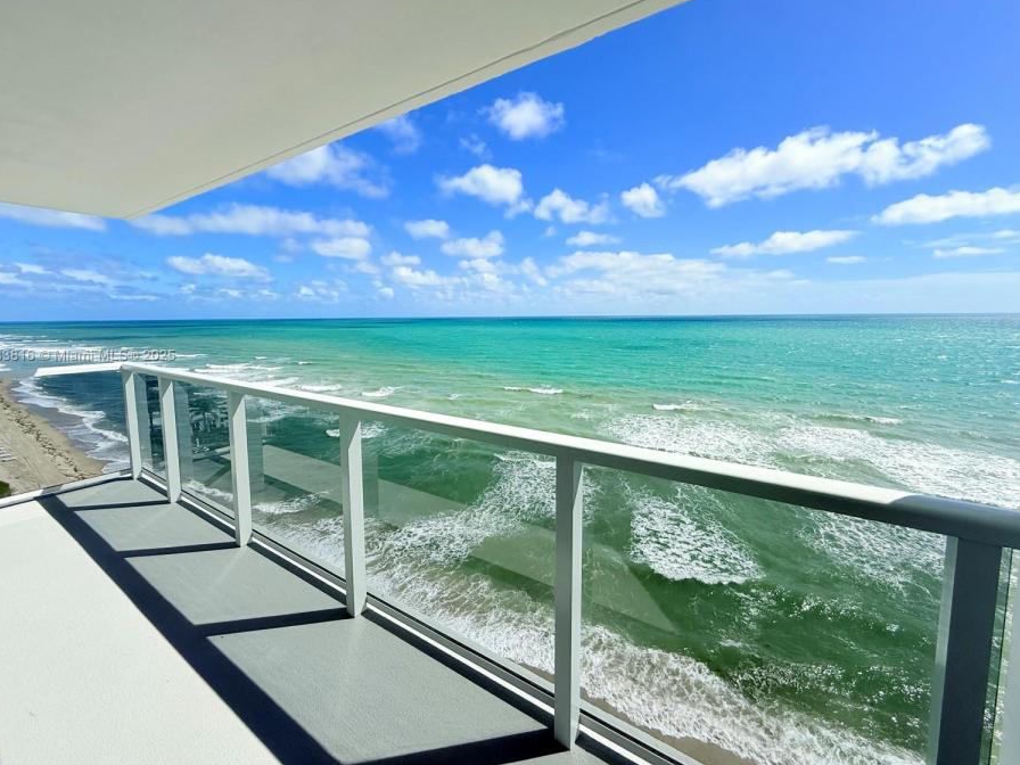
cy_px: 356
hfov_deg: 98.2
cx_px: 503
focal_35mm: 15
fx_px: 442
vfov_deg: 81.6
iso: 50
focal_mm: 2.22
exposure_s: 1/4425
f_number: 2.2
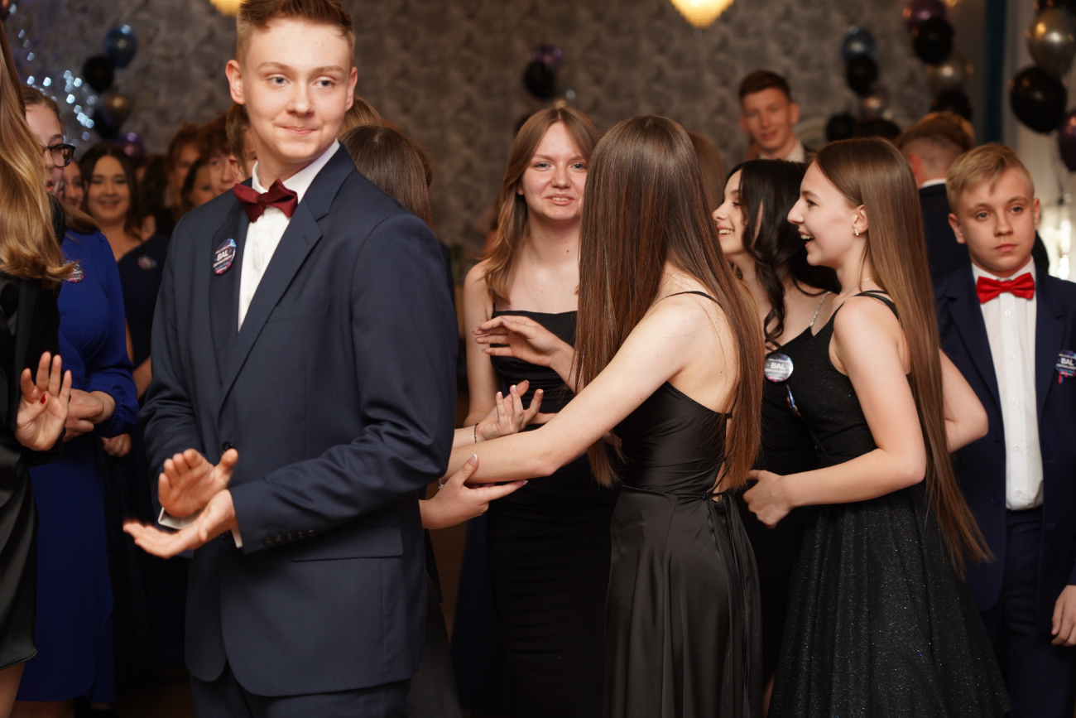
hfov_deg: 23.6
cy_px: 359
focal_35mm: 86
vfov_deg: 15.9
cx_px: 538
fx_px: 2571
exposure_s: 1/100
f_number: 4.5
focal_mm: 86
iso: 800
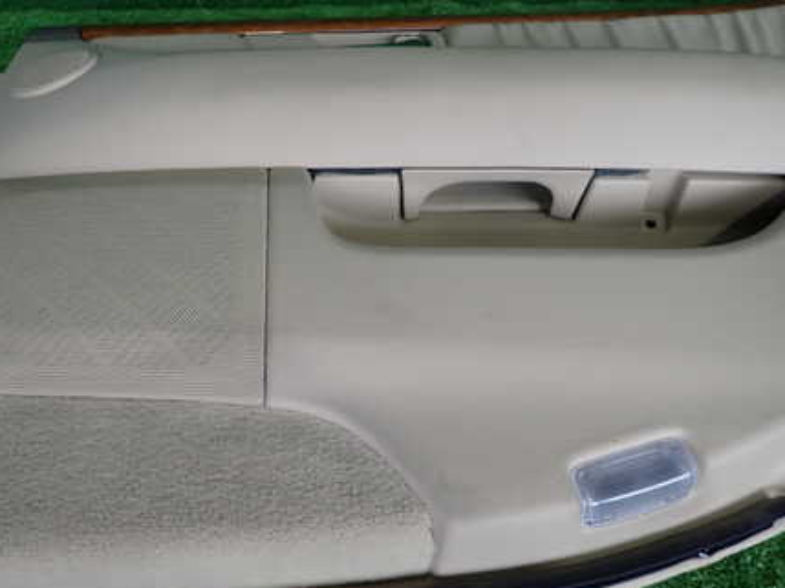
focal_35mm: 35
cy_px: 368
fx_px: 793
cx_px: 339
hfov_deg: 52.5
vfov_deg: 40.4
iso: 160
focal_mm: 4.5
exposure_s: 1/125
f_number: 2
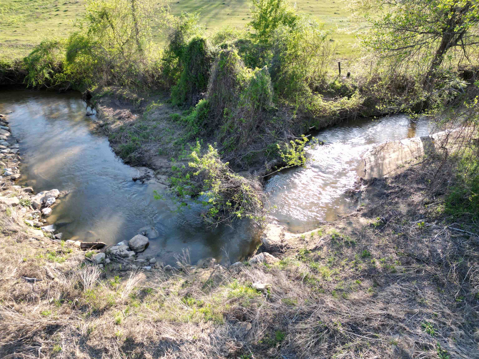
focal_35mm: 24
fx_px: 332
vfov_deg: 56.8
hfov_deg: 71.6
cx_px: 240
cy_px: 180
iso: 200
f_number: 1.7
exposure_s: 1/640
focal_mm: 6.72
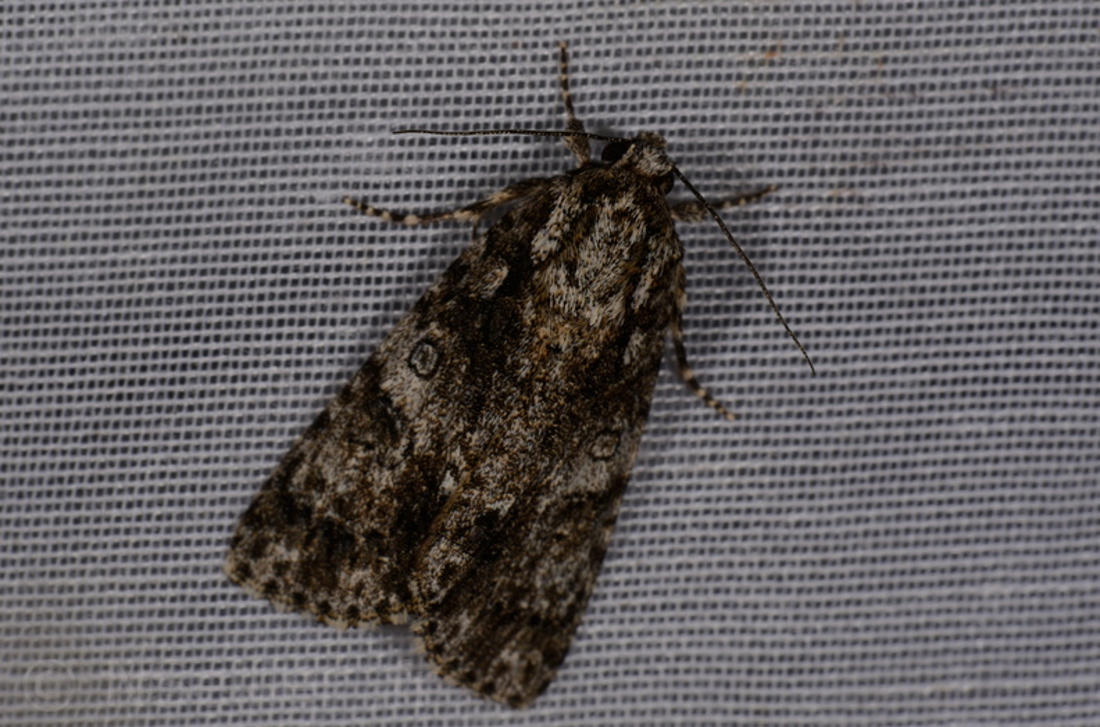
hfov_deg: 16.1
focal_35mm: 128
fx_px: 3886
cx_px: 550
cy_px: 364
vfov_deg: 10.7
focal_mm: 85
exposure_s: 1/60
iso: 100
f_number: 25
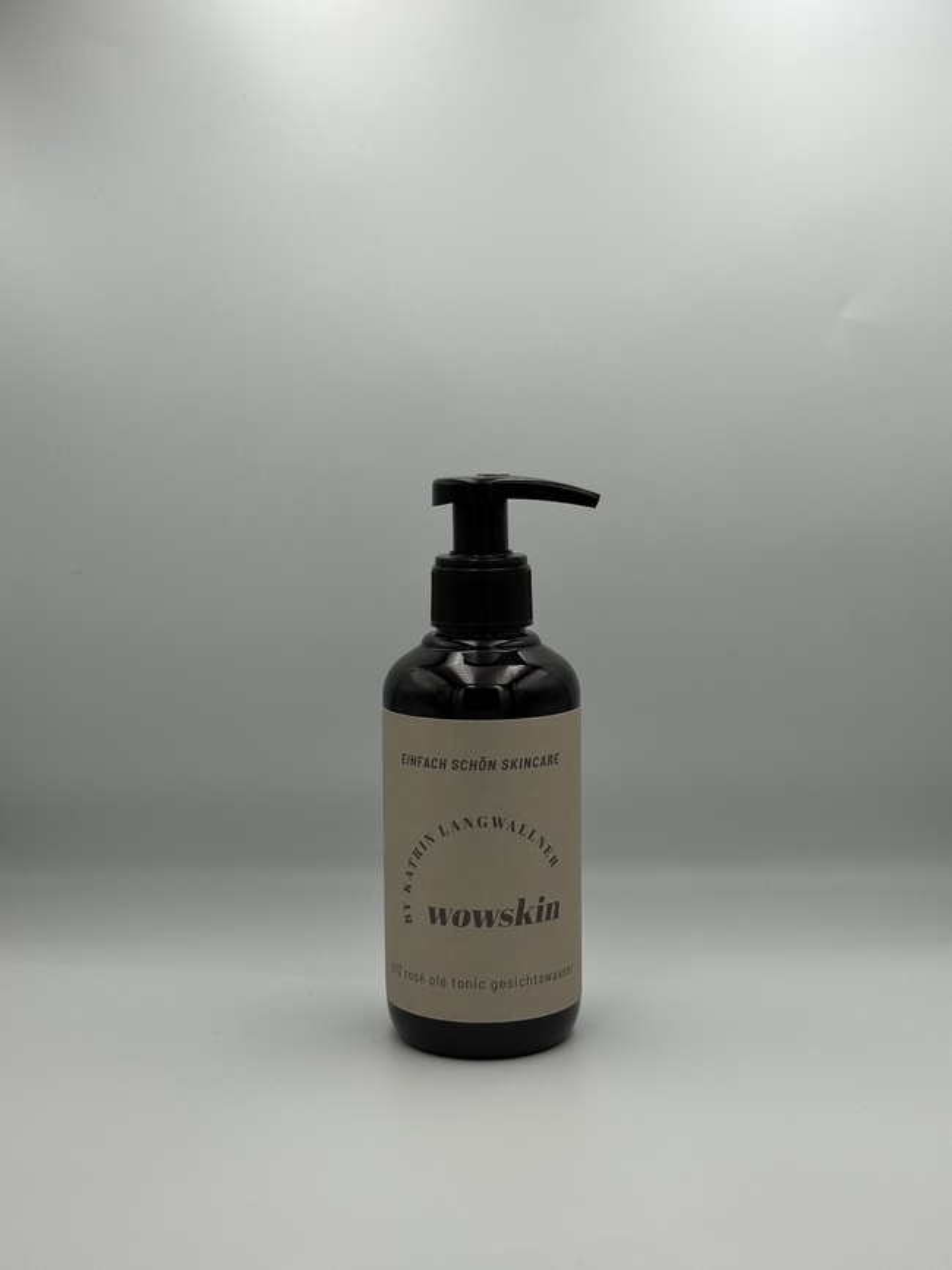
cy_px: 635
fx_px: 1761
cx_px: 476
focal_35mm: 48
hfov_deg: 30.3
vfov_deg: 39.7
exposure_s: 1/1152
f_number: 1.78
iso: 64
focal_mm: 6.76
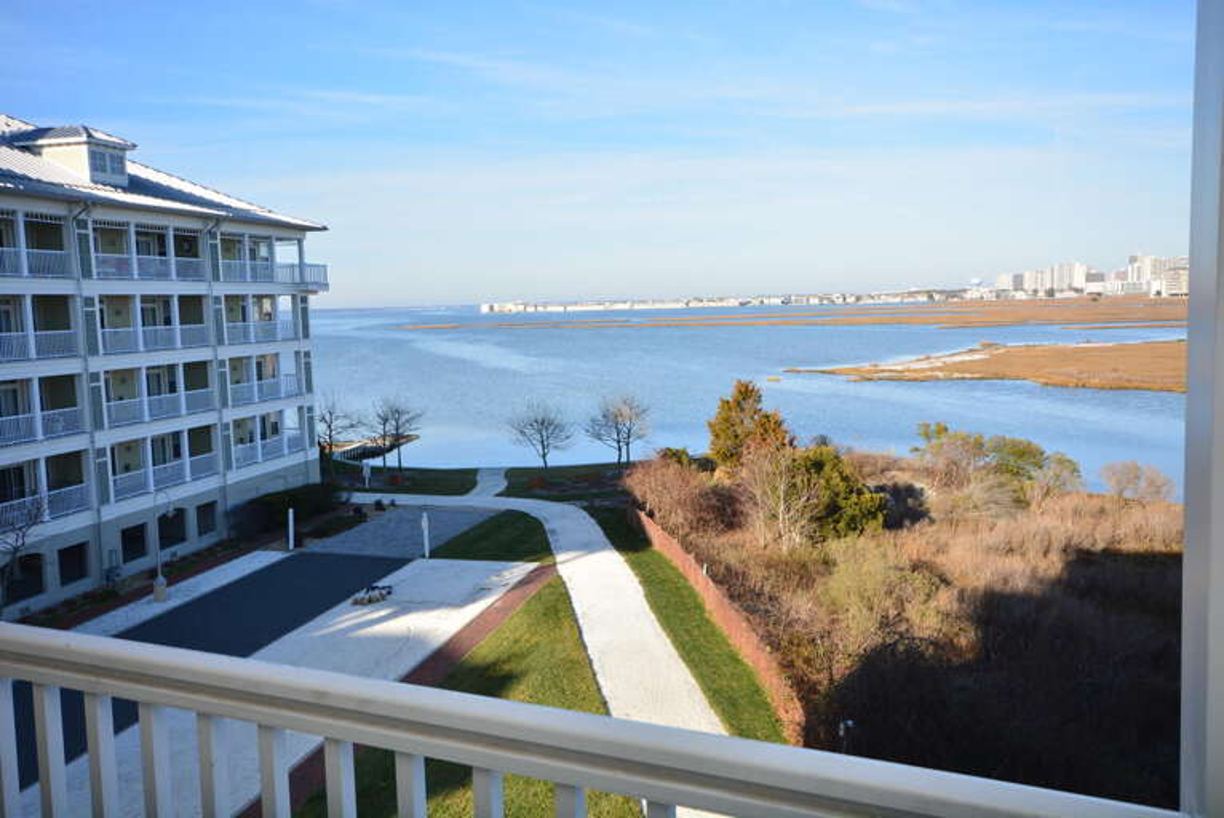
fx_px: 1021
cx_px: 612
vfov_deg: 43.7
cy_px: 409
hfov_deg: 61.9
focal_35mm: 30
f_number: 10
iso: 280
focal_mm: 20
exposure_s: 1/250
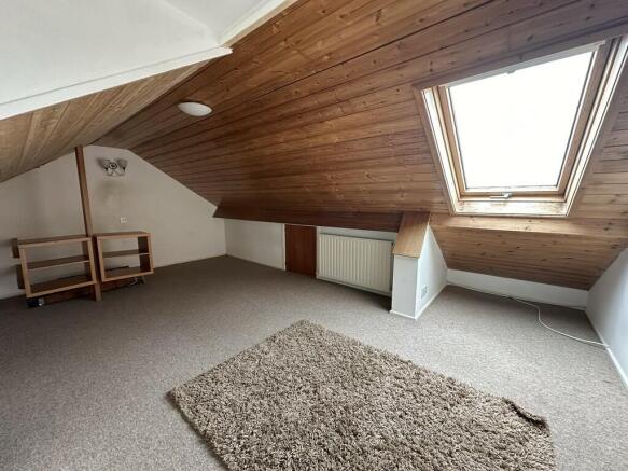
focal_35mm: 14
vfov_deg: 85.7
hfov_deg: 102.1
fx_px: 254
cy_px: 236
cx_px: 314
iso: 250
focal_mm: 2.22
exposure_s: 1/99
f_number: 2.2
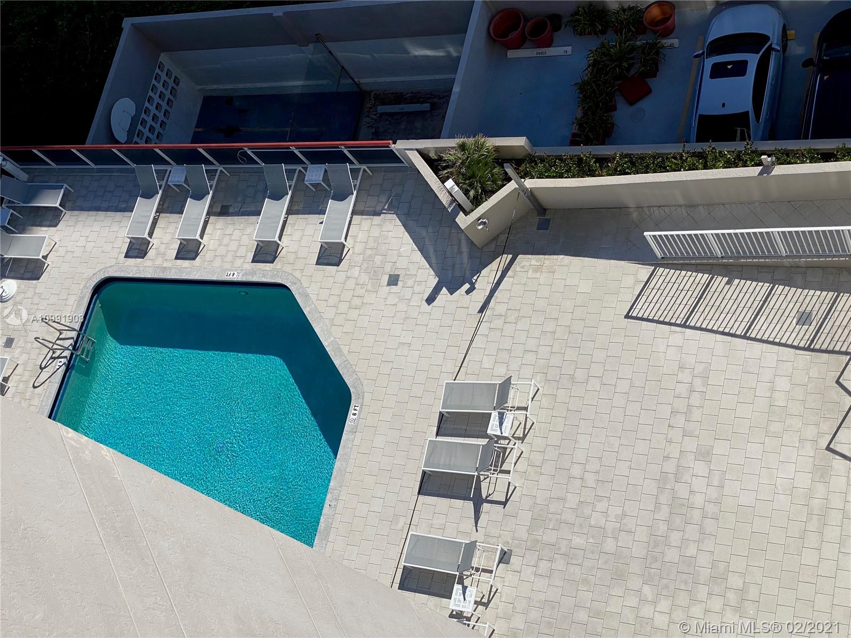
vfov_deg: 28.0
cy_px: 319
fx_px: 1278
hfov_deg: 36.8
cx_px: 426
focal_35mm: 52
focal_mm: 6
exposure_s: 1/2994
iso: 20
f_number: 2
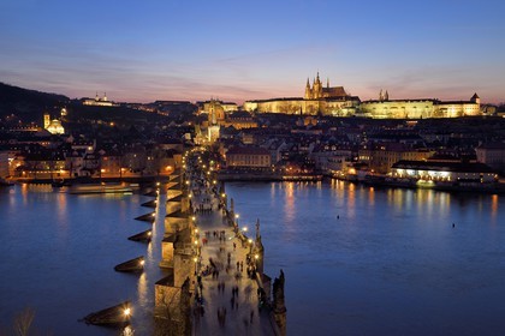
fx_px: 449
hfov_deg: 58.7
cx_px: 252
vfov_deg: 41.1
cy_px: 168
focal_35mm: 32
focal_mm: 32
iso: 400
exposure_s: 2
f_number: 9
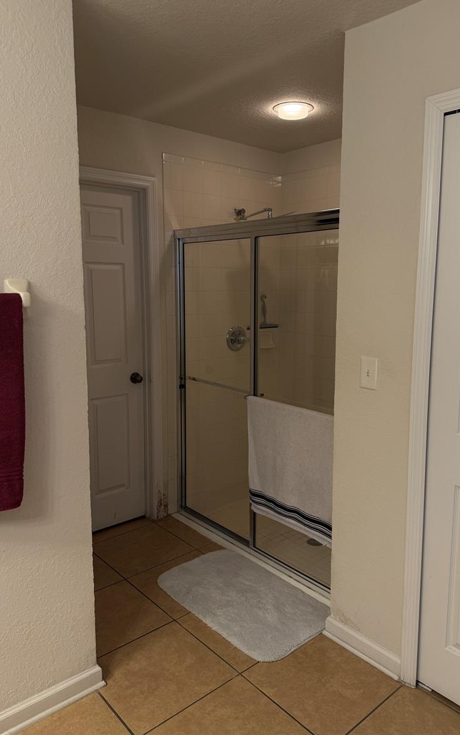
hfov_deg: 47.5
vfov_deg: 70.4
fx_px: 521
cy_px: 360
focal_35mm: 26
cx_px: 256
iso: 100
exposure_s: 1/120
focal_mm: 6.76
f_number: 1.78
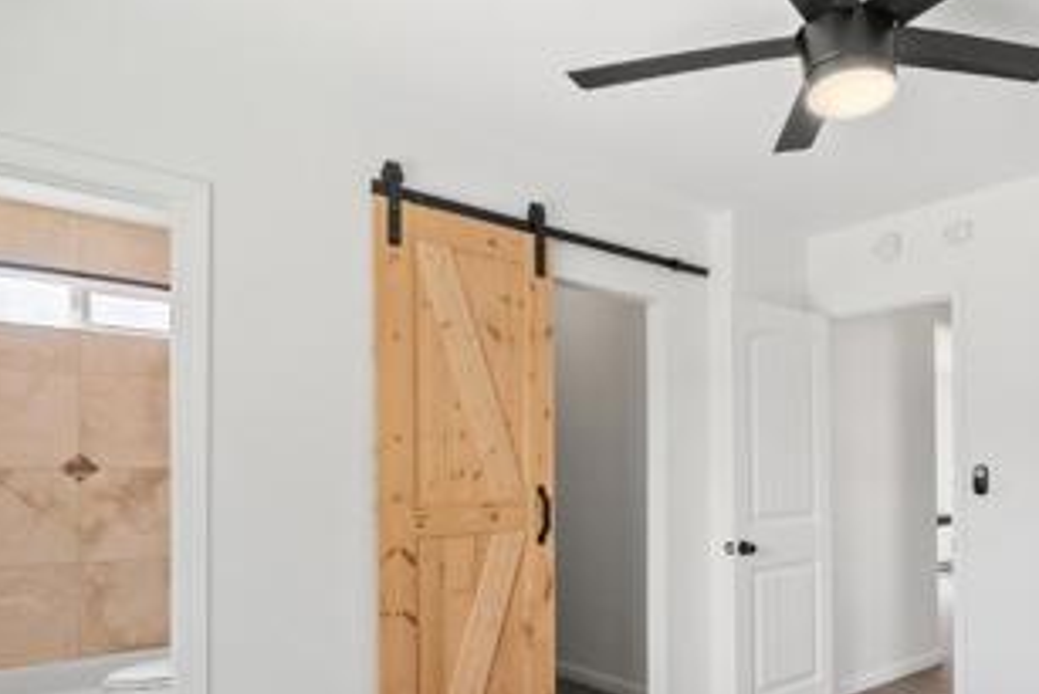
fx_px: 722
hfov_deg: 68.5
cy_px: 472
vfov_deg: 50.3
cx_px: 731
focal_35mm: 25
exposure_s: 1/5
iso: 250
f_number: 6.3
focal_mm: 12
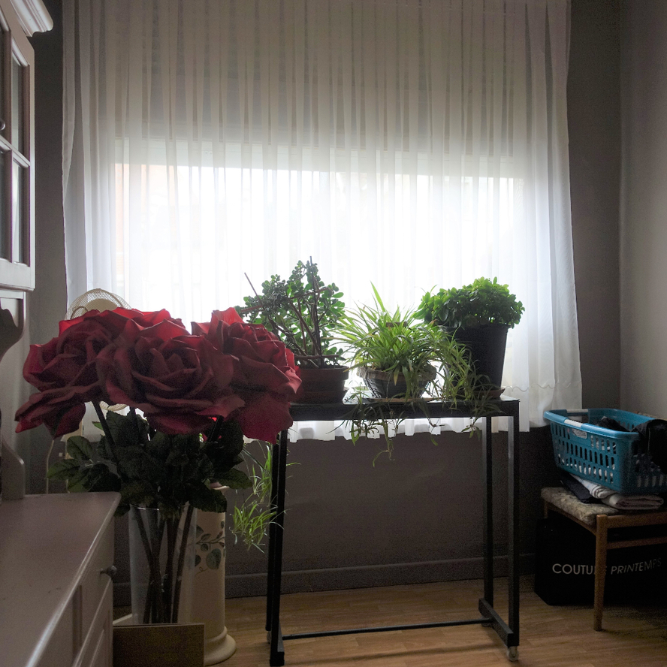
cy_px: 330
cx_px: 349
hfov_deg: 52.5
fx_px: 676
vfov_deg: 52.5
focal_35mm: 31
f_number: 2.8
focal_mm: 8.8
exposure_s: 1/30
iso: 125
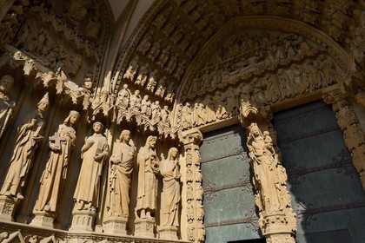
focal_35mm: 24
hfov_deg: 73.7
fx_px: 243
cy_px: 122
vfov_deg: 53.1
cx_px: 182
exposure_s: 1/250
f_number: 14
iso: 200
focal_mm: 24
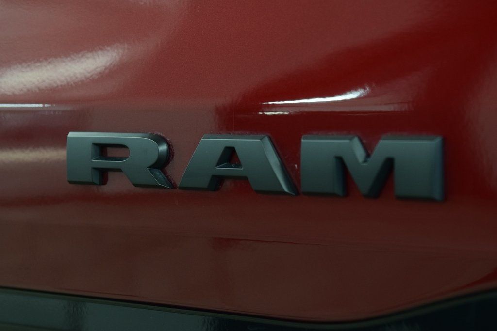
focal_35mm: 105
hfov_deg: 19.5
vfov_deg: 13.0
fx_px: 1450
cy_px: 166
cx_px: 248
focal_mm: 70
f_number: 5
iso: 1600
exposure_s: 1/30
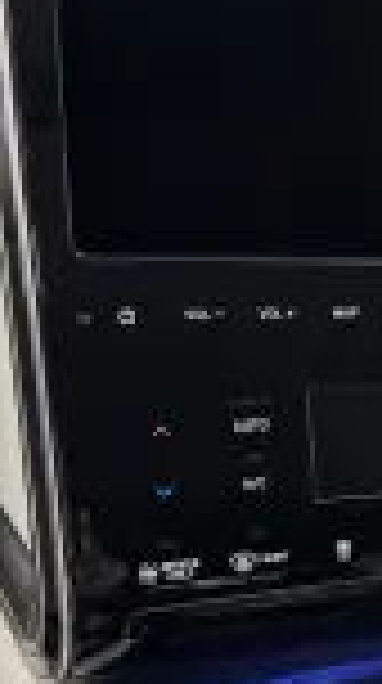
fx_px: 1121
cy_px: 364
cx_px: 454
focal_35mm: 62
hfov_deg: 18.4
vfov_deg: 33.9
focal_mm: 6.76
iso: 1000
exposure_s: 1/33
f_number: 1.78
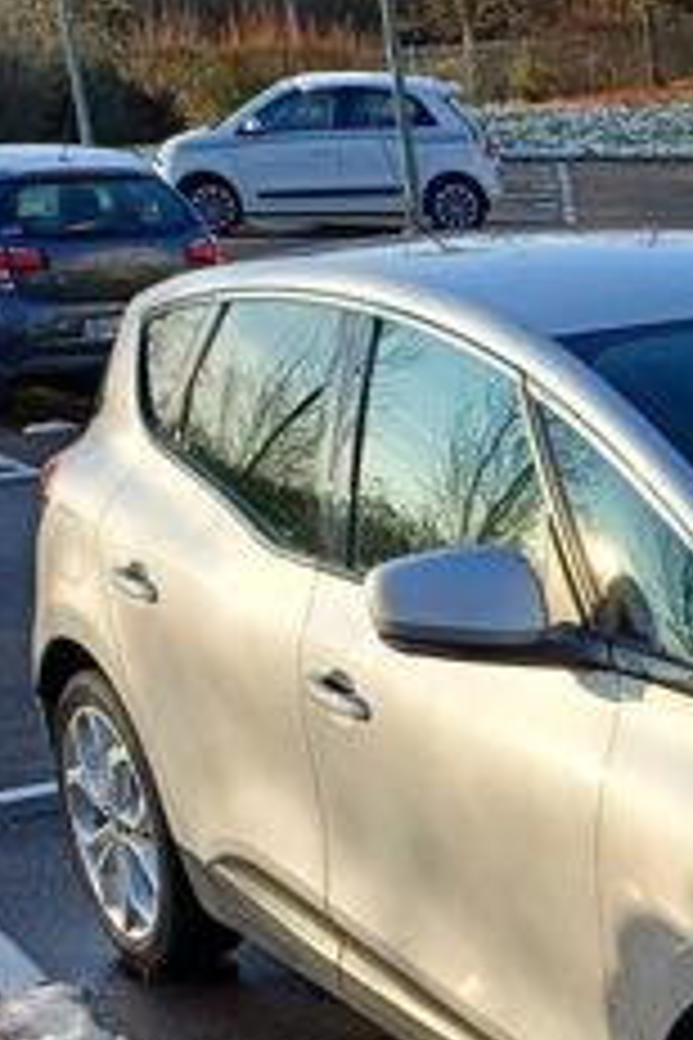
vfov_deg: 27.7
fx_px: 2079
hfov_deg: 17.1
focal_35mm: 72
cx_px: 1030
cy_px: 788
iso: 50
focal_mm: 4.65
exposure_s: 1/500
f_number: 1.8
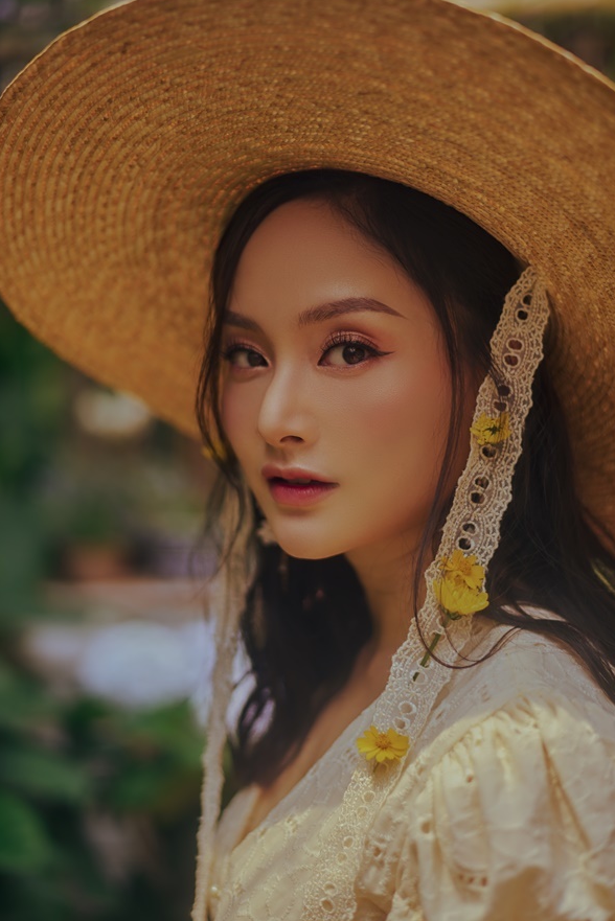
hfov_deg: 26.5
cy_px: 455
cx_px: 312
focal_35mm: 51
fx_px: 1306
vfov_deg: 38.9
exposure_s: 1/250
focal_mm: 50
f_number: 1.8
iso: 125
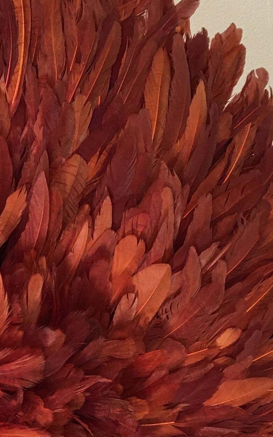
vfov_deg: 20.4
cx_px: -95
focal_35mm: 99
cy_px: 429
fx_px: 1179
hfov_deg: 12.7
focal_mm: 4.15
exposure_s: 1/33
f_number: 2.2
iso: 32
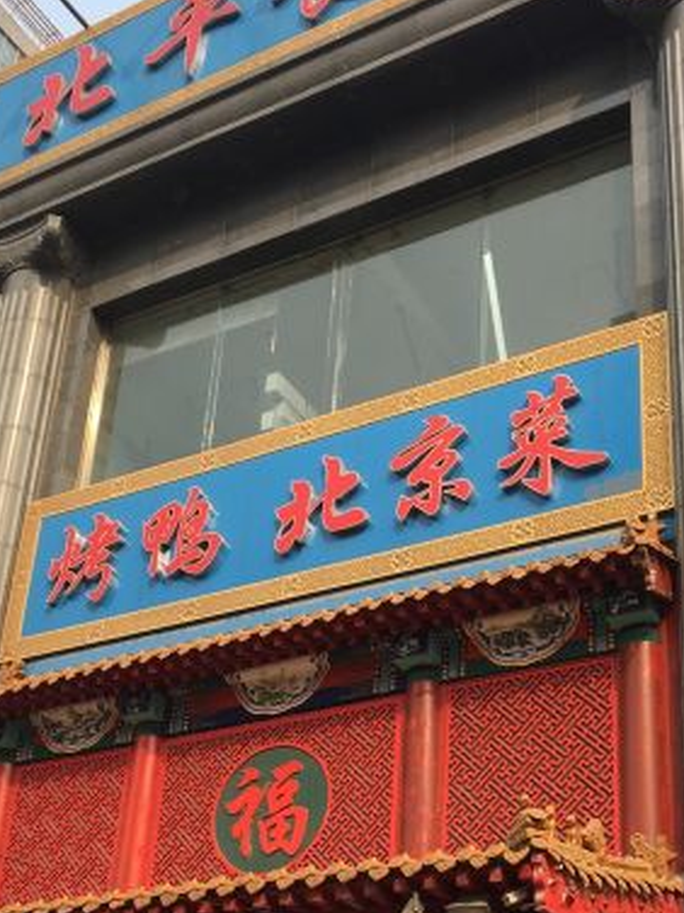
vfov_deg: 34.8
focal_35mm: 54
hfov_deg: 27.0
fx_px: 1423
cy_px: 682
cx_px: 309
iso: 25
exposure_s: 1/651
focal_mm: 4.15
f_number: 2.2
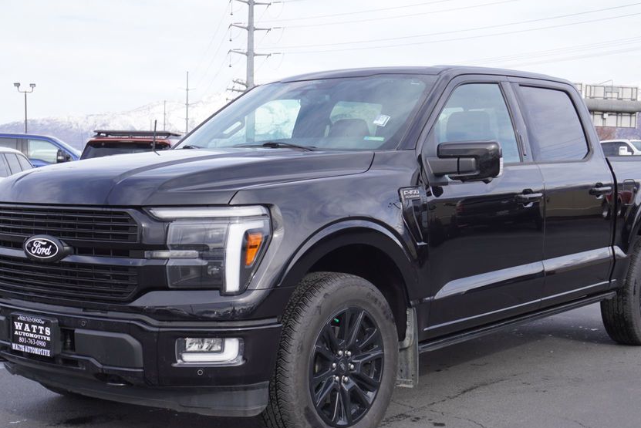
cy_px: 258
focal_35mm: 54
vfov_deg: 25.2
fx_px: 955
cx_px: 332
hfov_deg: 37.1
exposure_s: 1/125
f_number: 7.1
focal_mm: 29
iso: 100
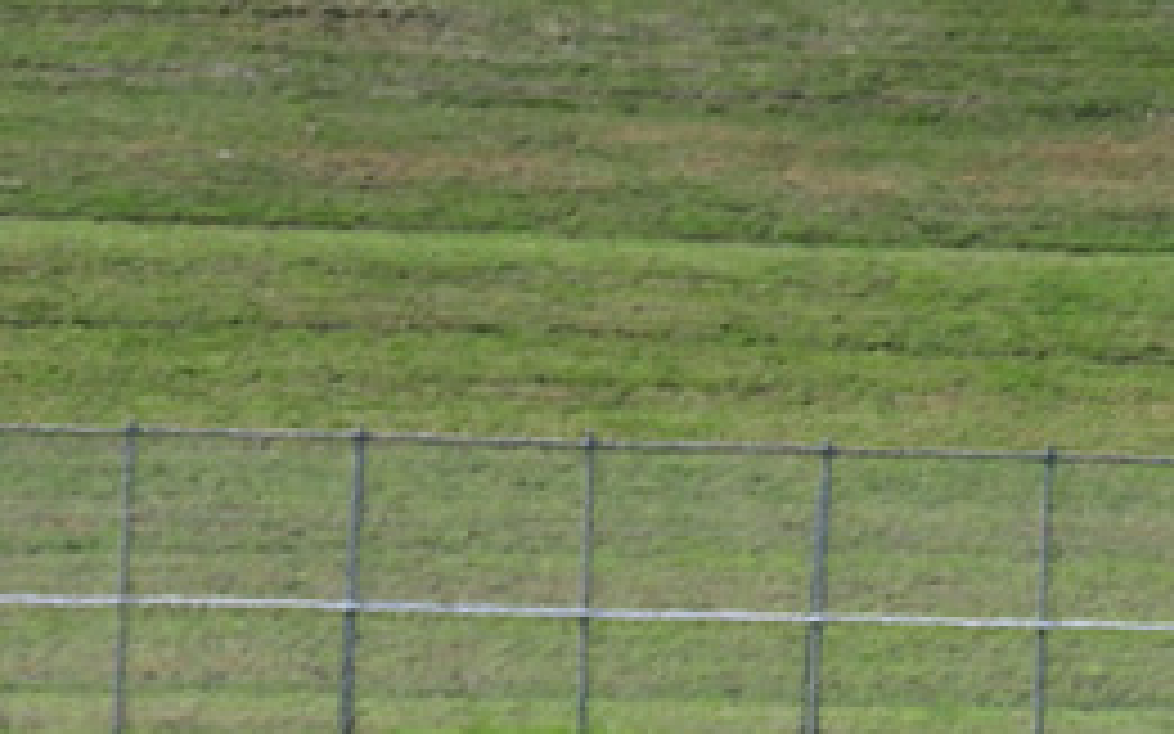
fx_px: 63049
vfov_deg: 0.7
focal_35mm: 1971
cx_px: -576
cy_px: 1162
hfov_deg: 1.1
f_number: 13
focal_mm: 420
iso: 800
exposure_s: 1/640
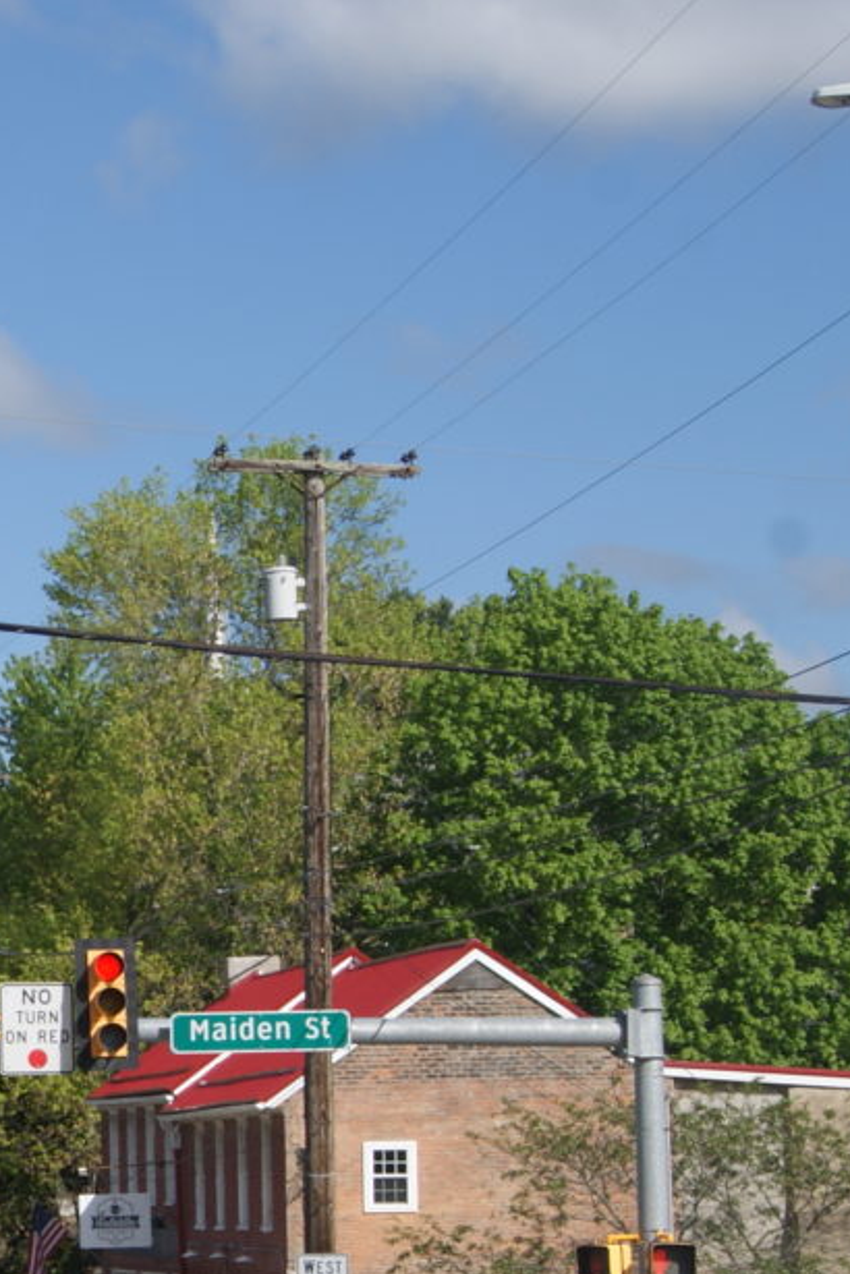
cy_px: 976
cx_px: -288
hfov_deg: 10.2
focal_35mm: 131
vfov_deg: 15.5
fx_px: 4648
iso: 100
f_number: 13
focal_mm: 35
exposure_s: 1/160
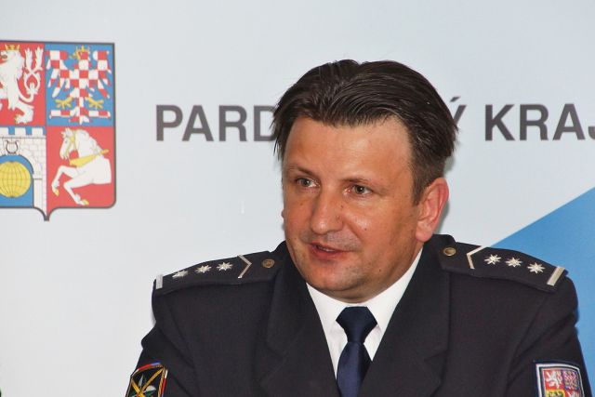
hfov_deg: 9.1
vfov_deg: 6.1
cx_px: 298
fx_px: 3719
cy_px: 198
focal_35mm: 225
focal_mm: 150
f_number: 5.6
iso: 800
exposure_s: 1/200
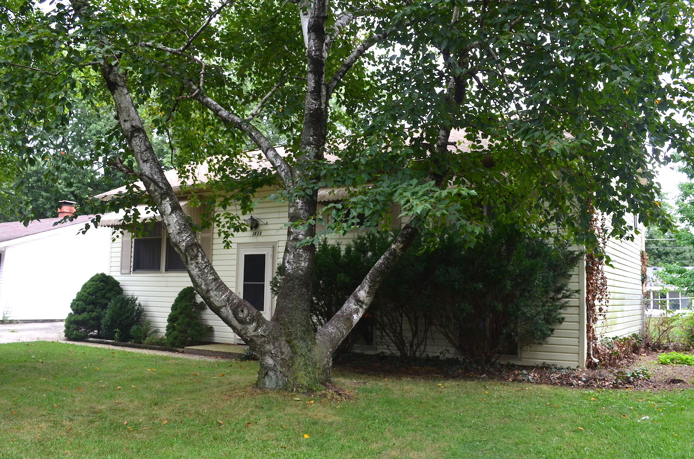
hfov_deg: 57.3
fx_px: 635
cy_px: 230
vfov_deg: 39.8
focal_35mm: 33
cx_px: 347
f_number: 10
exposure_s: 1/60
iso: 400
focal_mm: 22
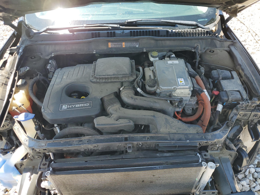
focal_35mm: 26
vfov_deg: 53.1
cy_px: 98
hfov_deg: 67.3
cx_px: 130
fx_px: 195
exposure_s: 1/556
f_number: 1.5
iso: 50
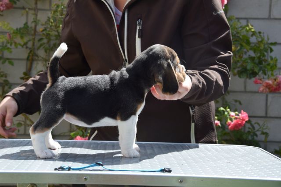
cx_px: 140
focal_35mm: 72
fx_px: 562
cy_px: 94
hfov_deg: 28.1
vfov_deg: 18.9
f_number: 8
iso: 200
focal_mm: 48
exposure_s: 1/320
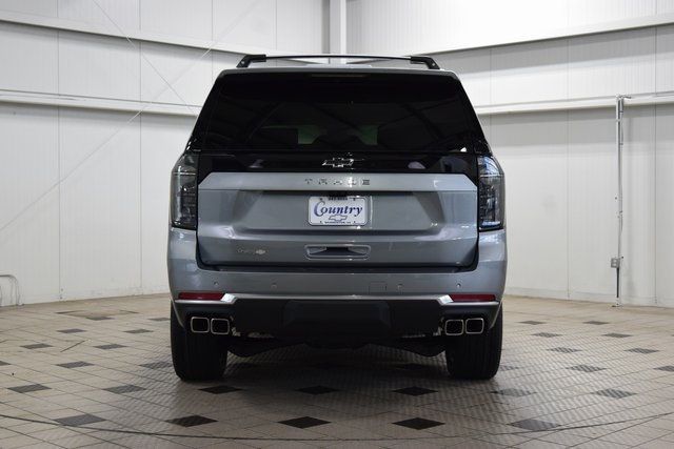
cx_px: 337
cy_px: 224
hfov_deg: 36.9
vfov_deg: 25.1
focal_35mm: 54
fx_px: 1011
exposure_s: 1/60
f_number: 6.3
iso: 1600
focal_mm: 36
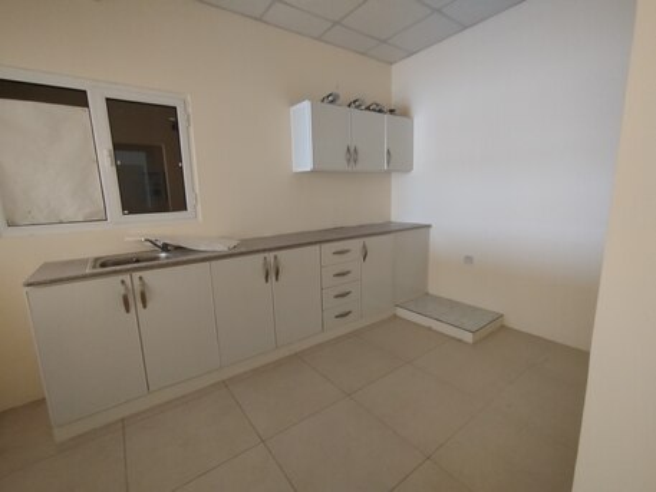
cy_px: 246
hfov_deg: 98.2
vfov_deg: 81.8
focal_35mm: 15
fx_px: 284
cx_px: 328
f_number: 2.2
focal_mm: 1.65
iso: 250
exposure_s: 1/33
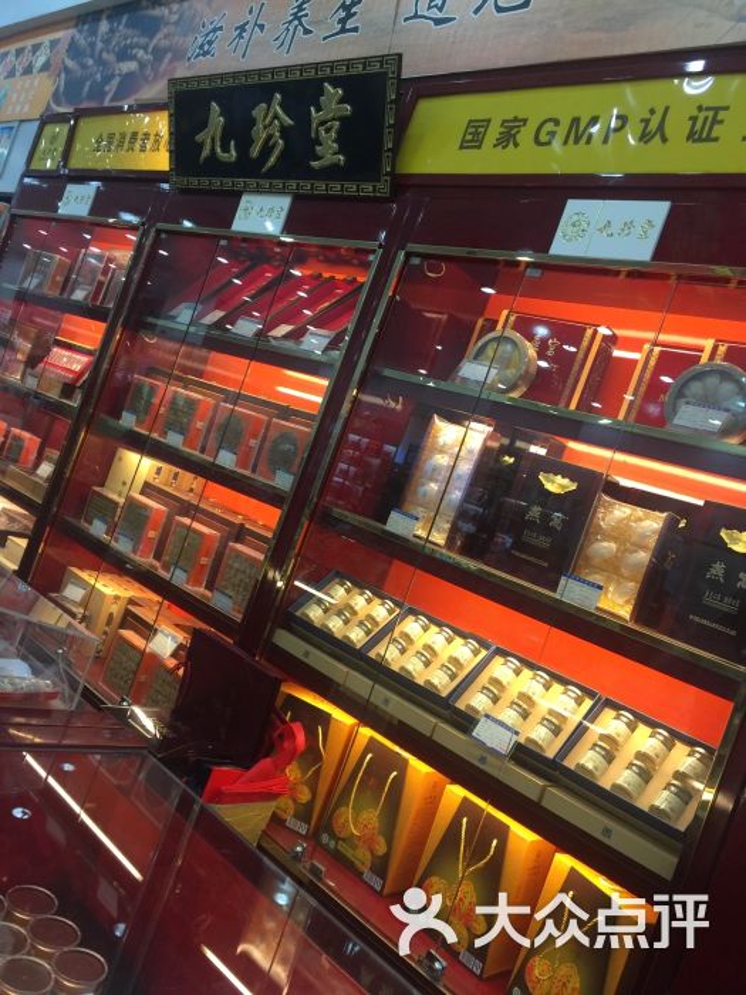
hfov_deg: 48.2
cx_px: 373
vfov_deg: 61.7
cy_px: 498
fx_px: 833
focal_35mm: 29
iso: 50
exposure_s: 1/33
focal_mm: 4.15
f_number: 2.2
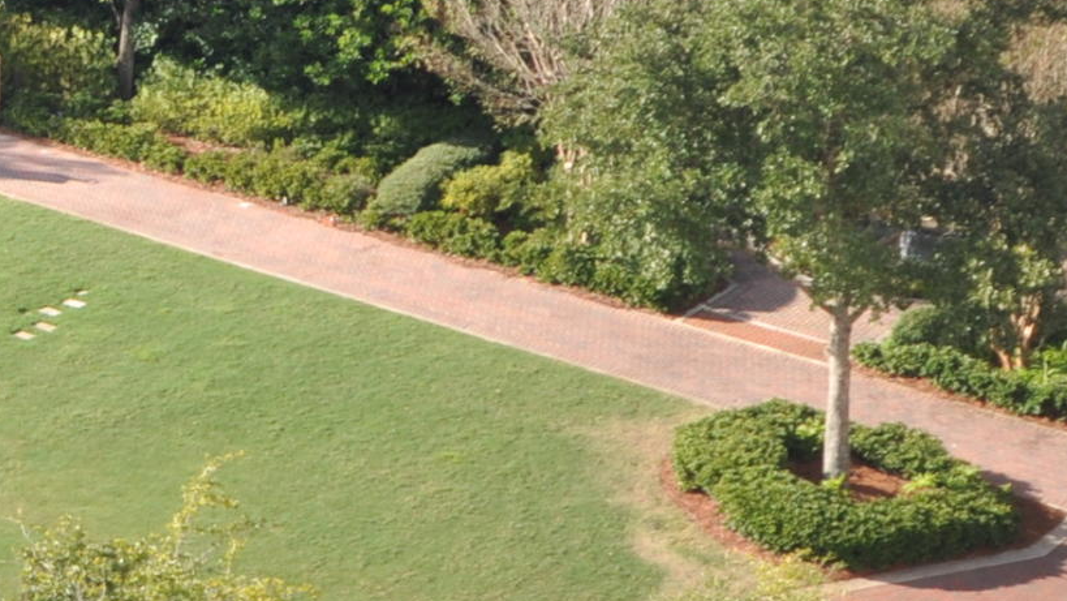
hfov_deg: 17.4
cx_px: -365
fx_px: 3254
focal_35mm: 115
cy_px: -432
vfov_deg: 10.0
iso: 200
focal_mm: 20
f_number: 7.1
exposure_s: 1/200
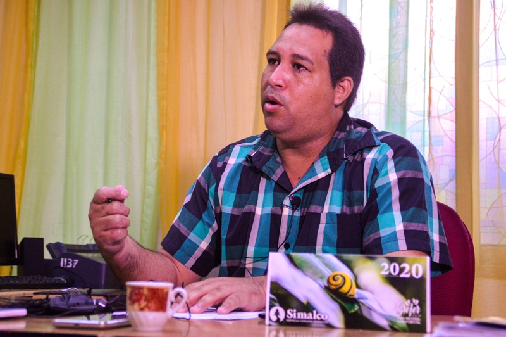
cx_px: 253
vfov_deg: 21.5
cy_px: 168
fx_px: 885
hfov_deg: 31.9
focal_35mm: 63
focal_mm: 42
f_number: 4.5
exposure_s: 1/160
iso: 1600
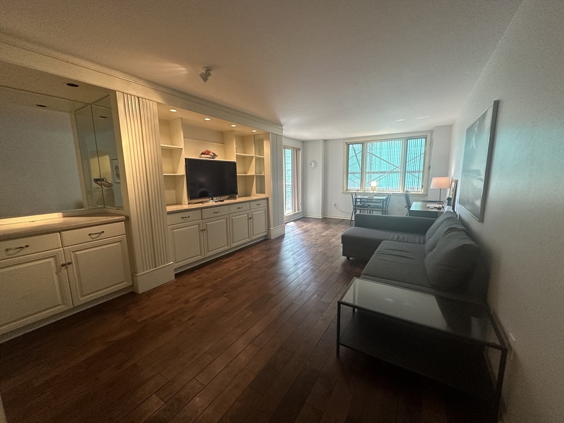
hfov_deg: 102.1
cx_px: 282
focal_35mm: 14
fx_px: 228
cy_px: 212
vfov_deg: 85.7
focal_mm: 2.22
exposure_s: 1/120
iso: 250
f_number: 2.2
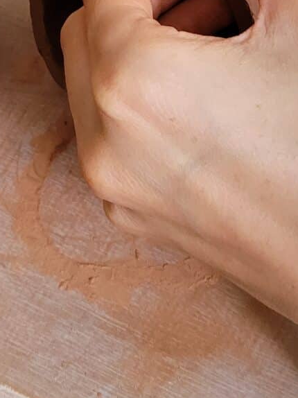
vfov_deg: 21.5
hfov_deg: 16.9
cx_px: 116
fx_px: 999
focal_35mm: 87
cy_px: -28
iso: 320
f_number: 1.8
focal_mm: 5.4
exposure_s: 1/100
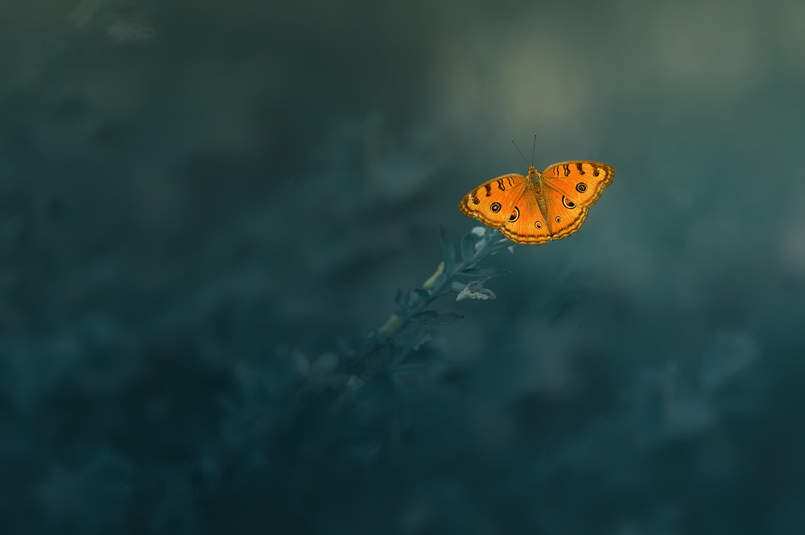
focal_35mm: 158
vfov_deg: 8.7
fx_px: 3517
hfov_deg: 13.1
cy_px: 268
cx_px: 402
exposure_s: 1/500
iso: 400
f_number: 7.1
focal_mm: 105
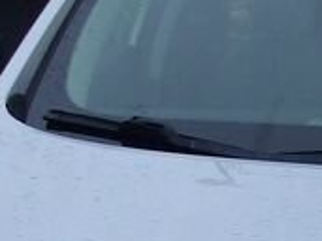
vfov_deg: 8.7
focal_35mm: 162
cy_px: 478
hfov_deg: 11.8
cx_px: 435
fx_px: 1506
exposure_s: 1/30
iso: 132
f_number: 3
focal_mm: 4.9
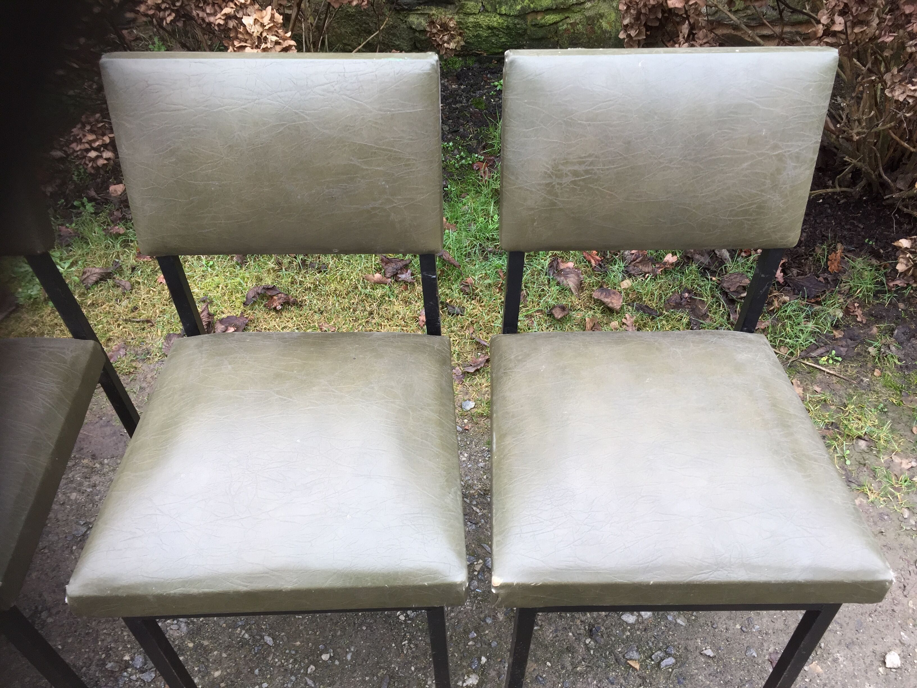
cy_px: 344
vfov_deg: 48.2
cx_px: 458
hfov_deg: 61.7
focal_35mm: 29
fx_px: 768
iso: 40
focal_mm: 4.15
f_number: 2.2
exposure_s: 1/100
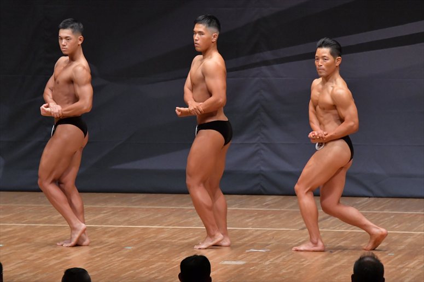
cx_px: 212
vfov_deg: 5.1
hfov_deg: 7.6
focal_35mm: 270
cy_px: 141
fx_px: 3178
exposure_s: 1/400
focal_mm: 180
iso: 6400
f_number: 5.6
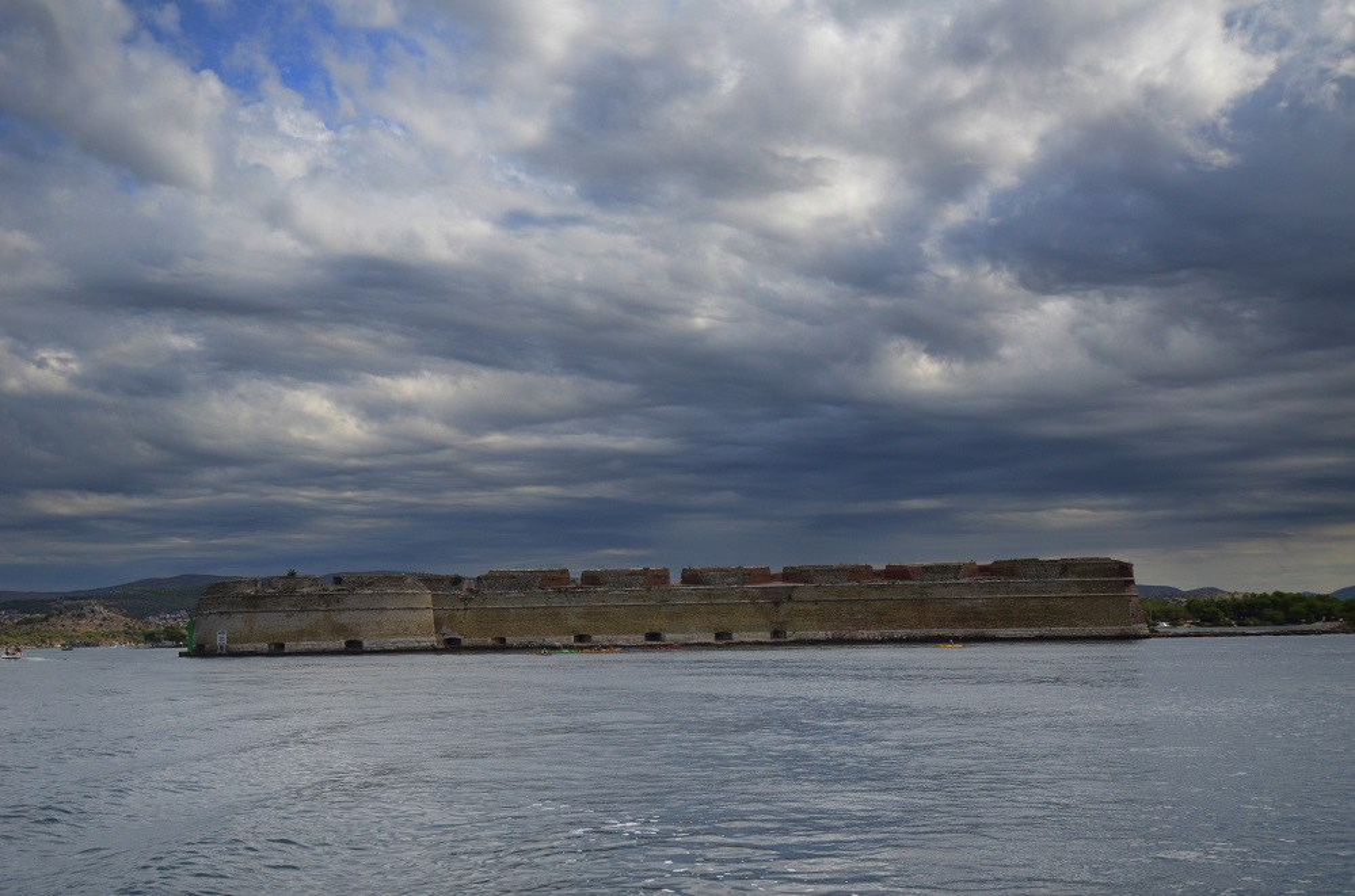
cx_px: 678
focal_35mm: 36
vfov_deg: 36.7
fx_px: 1352
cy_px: 448
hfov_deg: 53.2
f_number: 4
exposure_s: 1/6400
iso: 640
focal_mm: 24
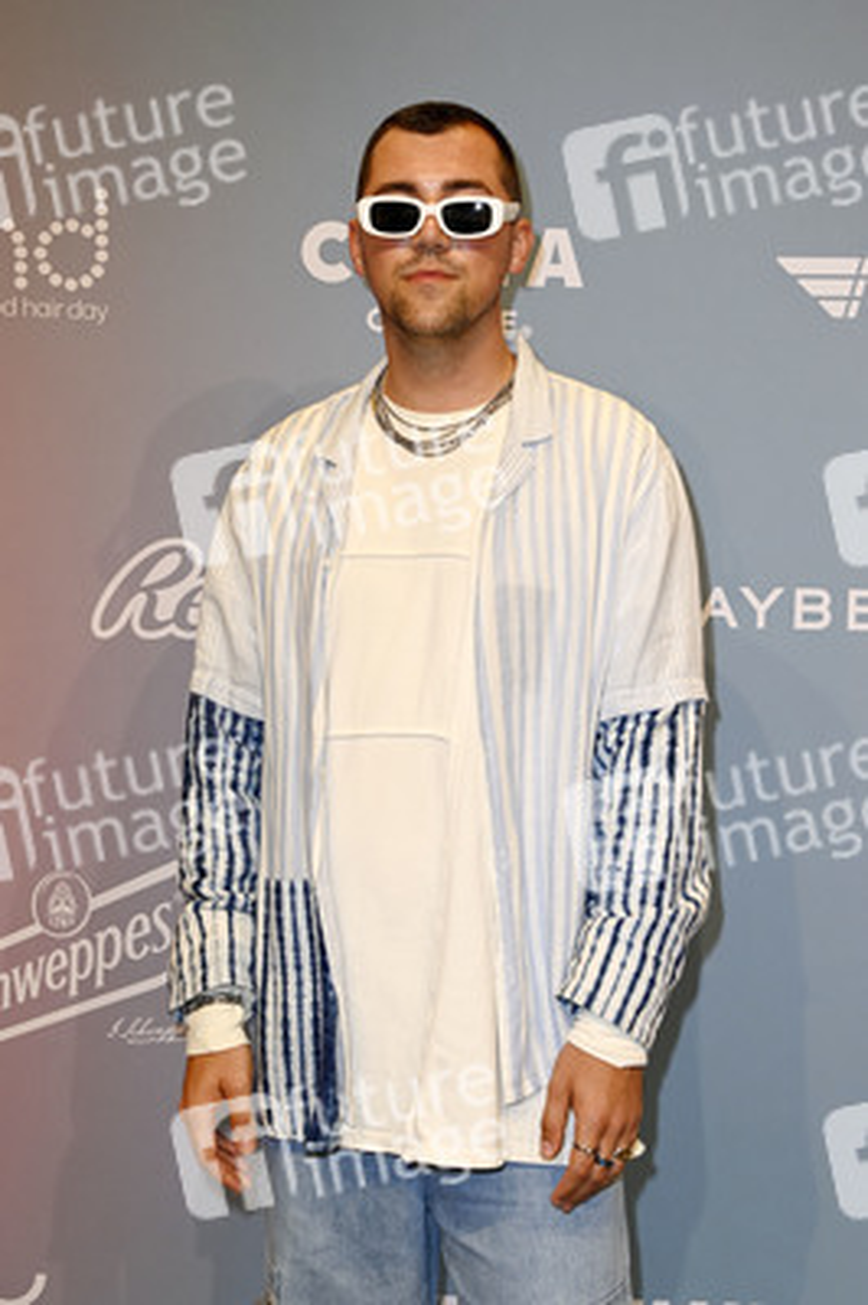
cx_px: 434
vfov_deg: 34.5
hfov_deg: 23.3
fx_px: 2101
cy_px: 652
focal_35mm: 58
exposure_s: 1/250
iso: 400
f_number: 5.6
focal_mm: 58
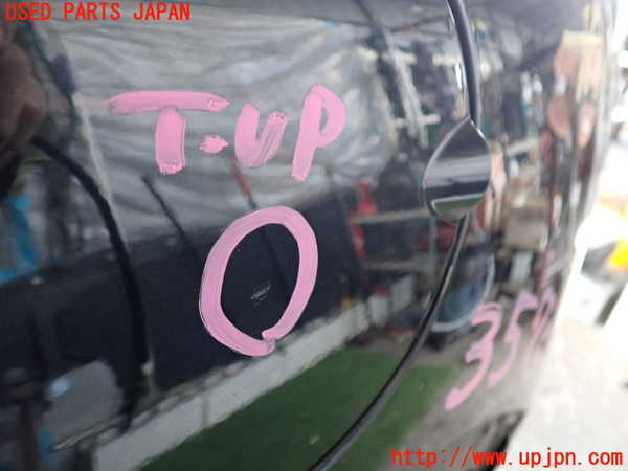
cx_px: 314
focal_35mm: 30
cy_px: 236
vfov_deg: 46.8
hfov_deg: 60.0
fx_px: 544
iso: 400
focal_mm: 5.4
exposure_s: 1/30
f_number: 2.3
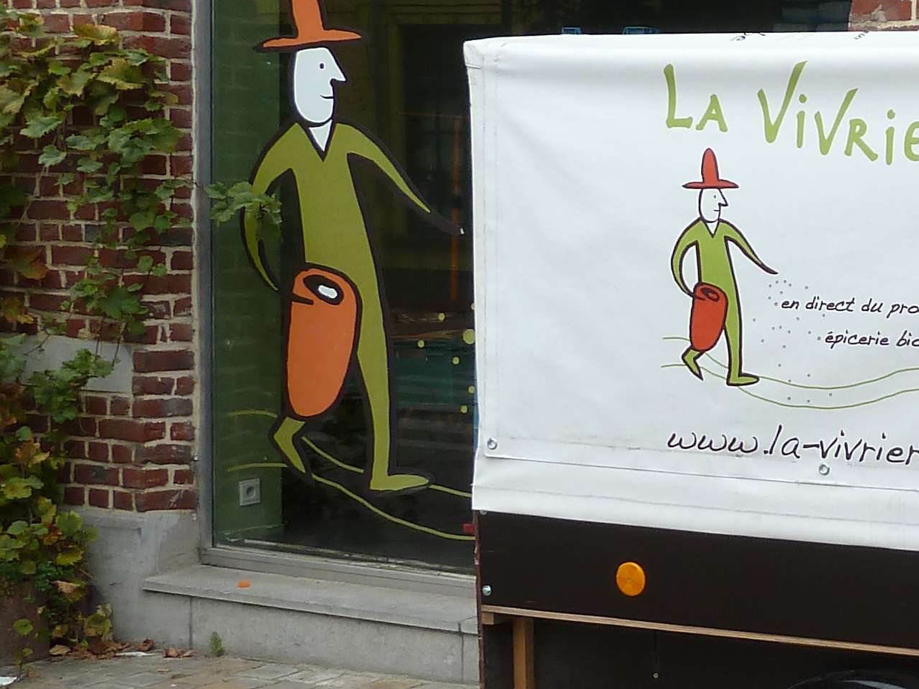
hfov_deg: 22.4
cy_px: 377
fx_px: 2071
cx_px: 1199
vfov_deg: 18.9
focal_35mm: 78
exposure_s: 1/125
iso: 80
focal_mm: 4.1
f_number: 4
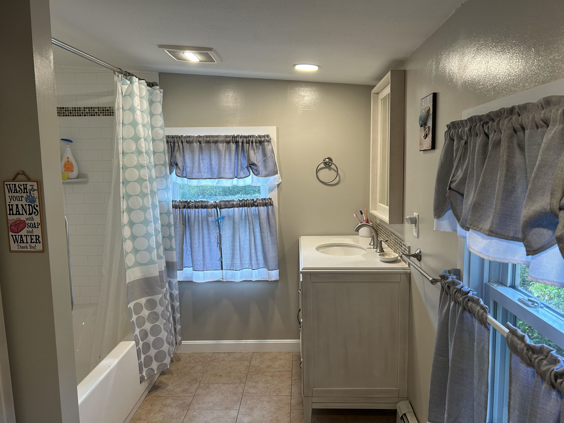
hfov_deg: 67.3
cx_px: 282
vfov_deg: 53.1
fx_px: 424
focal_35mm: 26
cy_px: 212
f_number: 1.5
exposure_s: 1/120
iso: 80
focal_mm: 5.7
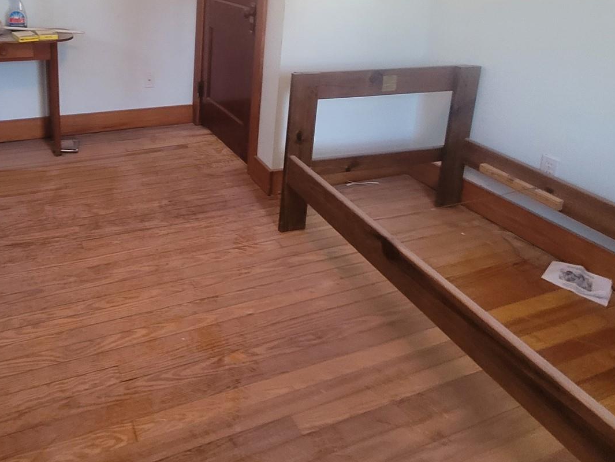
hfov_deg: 66.8
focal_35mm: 25
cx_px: 188
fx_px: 444
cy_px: 60
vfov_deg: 49.8
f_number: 2.2
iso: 400
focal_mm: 2.2
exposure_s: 1/30
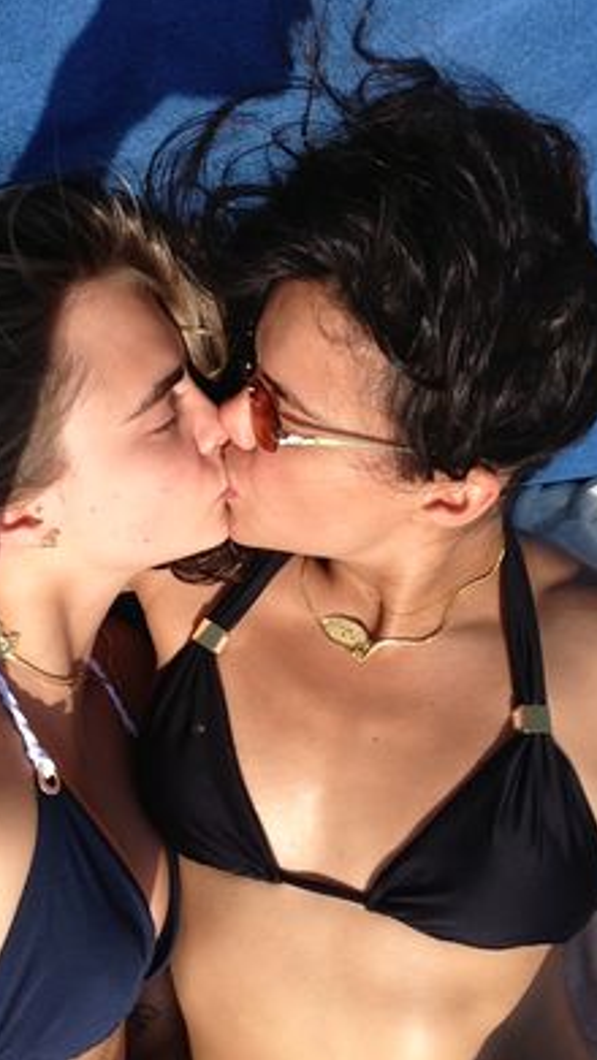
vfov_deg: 51.6
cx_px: 212
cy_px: 521
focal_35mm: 39
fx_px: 1097
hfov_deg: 30.3
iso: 32
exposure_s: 1/1724
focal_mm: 2.18
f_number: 2.4
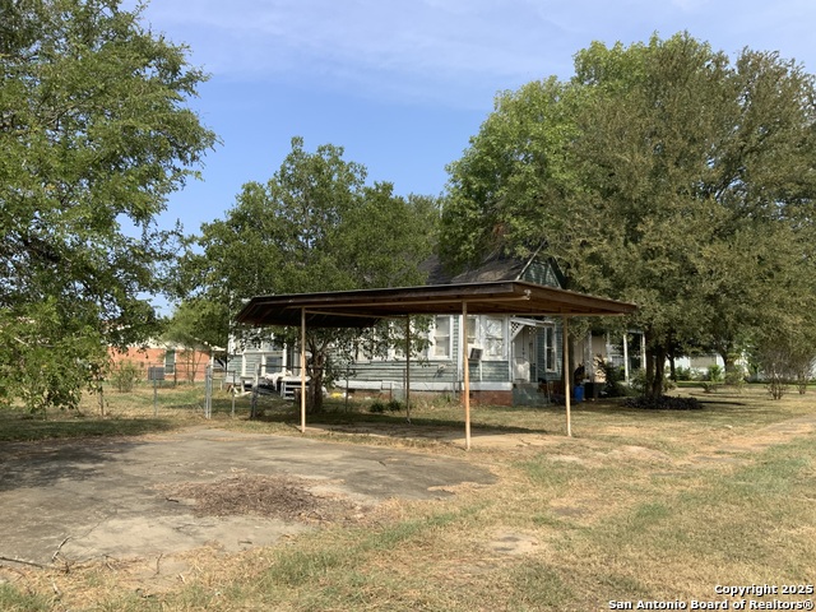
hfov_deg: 61.7
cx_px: 408
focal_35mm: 29
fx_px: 684
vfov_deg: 48.2
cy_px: 306
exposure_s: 1/1451
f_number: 1.8
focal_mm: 3
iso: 16
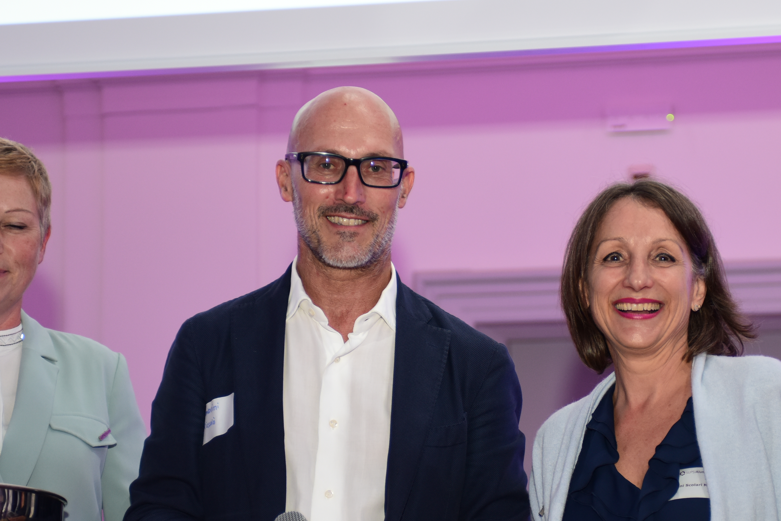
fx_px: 2409
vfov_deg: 12.3
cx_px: 540
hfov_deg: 18.4
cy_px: 369
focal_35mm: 111
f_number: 2.8
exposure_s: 1/80
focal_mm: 56
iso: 500
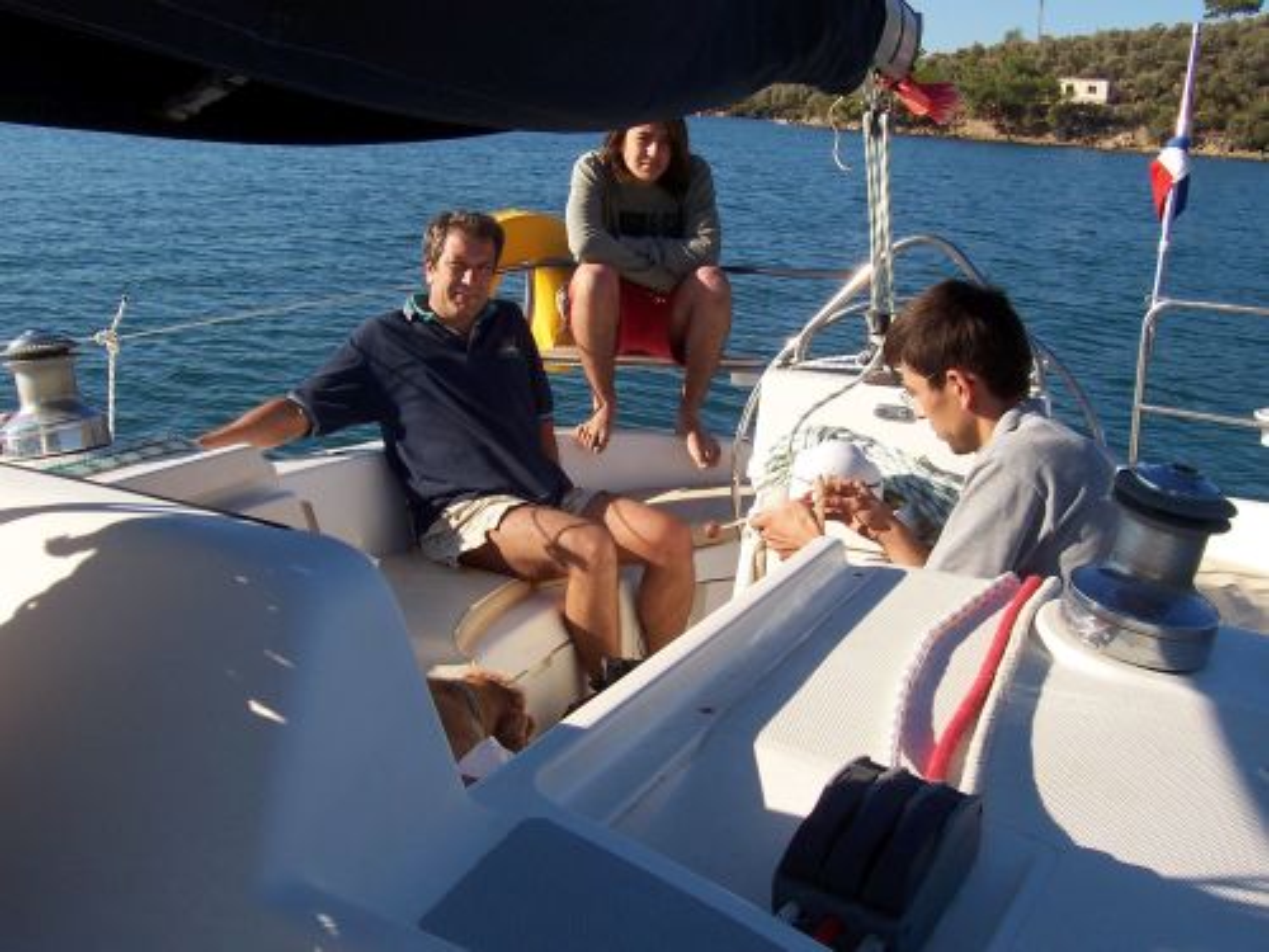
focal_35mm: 37
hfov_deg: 50.1
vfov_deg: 38.7
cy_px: 476
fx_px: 1356
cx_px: 634
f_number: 5.6
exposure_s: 1/500
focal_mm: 5.6
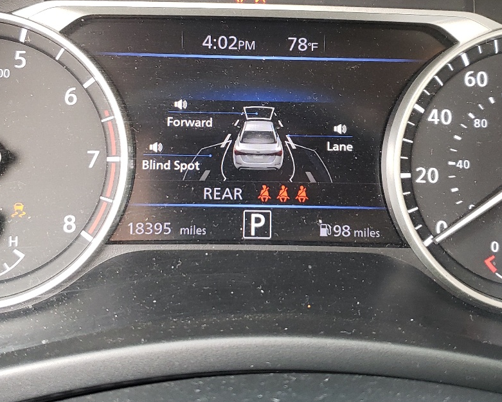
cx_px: 251
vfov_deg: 29.0
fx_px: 773
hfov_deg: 36.0
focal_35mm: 52
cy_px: 138
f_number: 1.5
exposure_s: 1/60.2
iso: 112
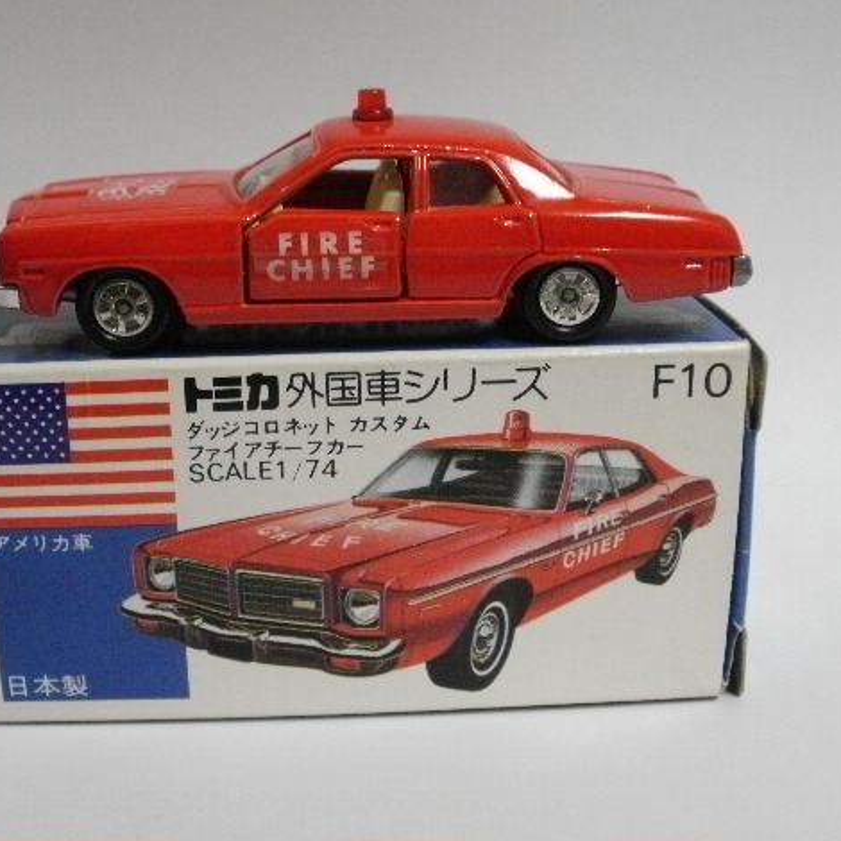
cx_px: 351
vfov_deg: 32.2
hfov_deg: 32.1
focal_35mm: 53
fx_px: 1457
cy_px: 415
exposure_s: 1/25
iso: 400
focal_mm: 7.7
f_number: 4
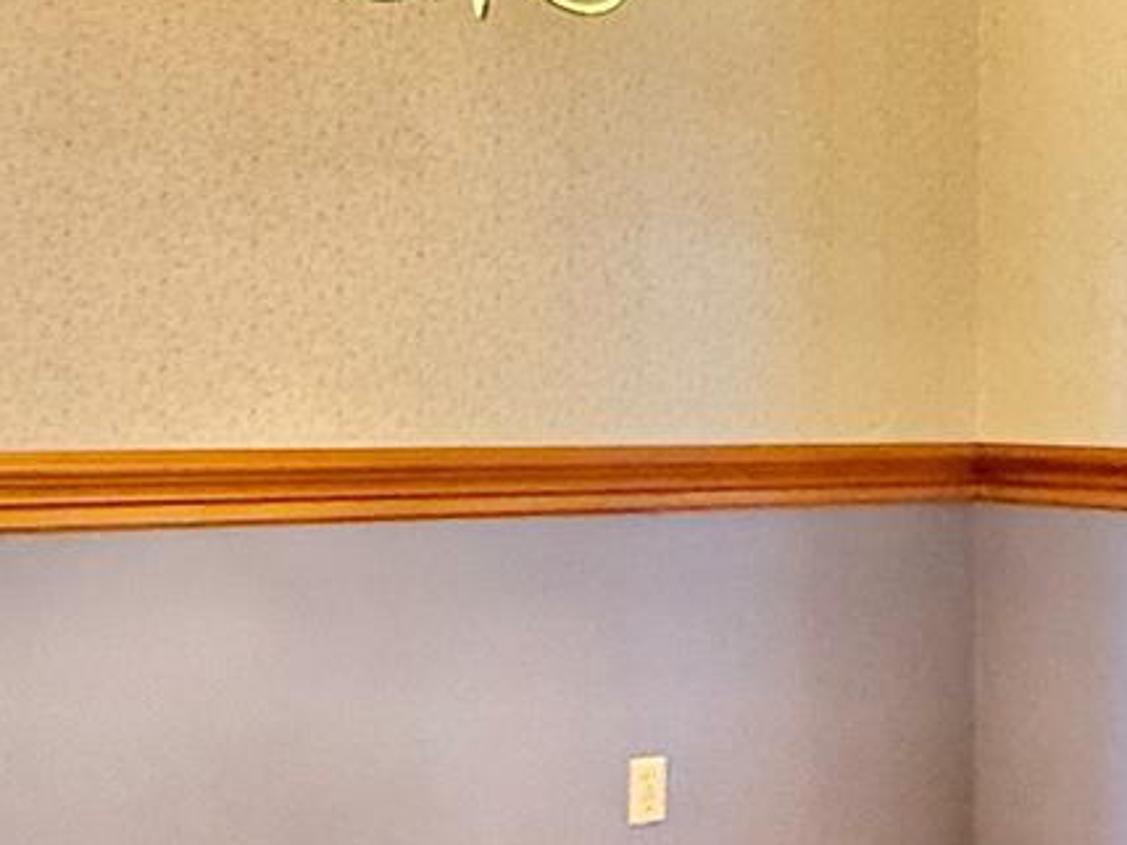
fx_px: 2181
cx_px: 1174
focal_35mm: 67
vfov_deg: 21.9
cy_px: 405
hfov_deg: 27.1
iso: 640
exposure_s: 1/120
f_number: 2.2
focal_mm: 2.22
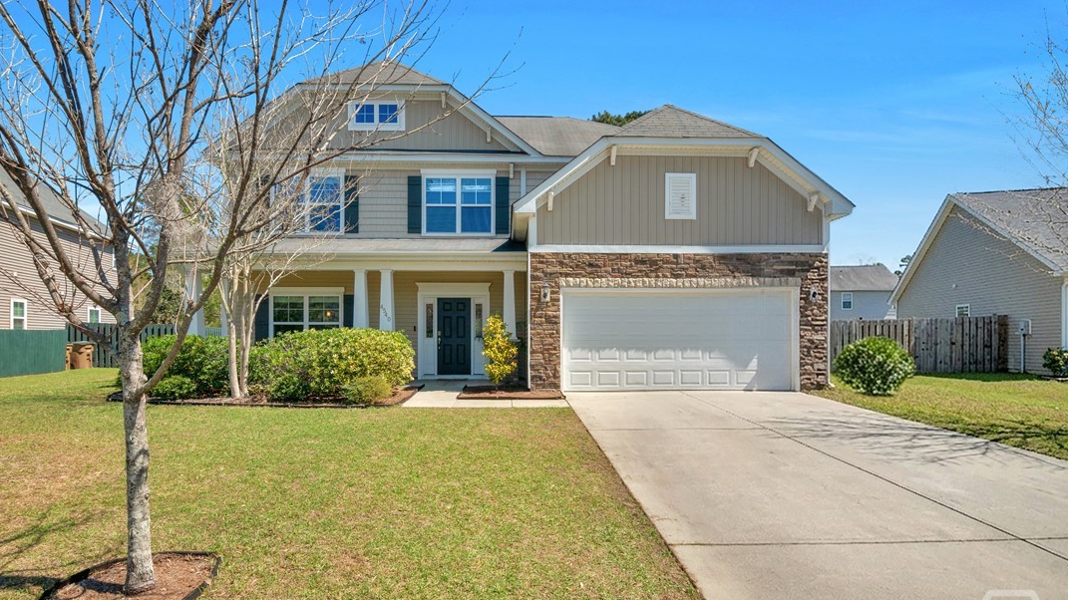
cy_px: 340
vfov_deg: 62.1
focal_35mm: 18
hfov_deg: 94.2
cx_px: 529
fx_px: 496
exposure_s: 1/500
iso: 250
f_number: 7.1
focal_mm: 11
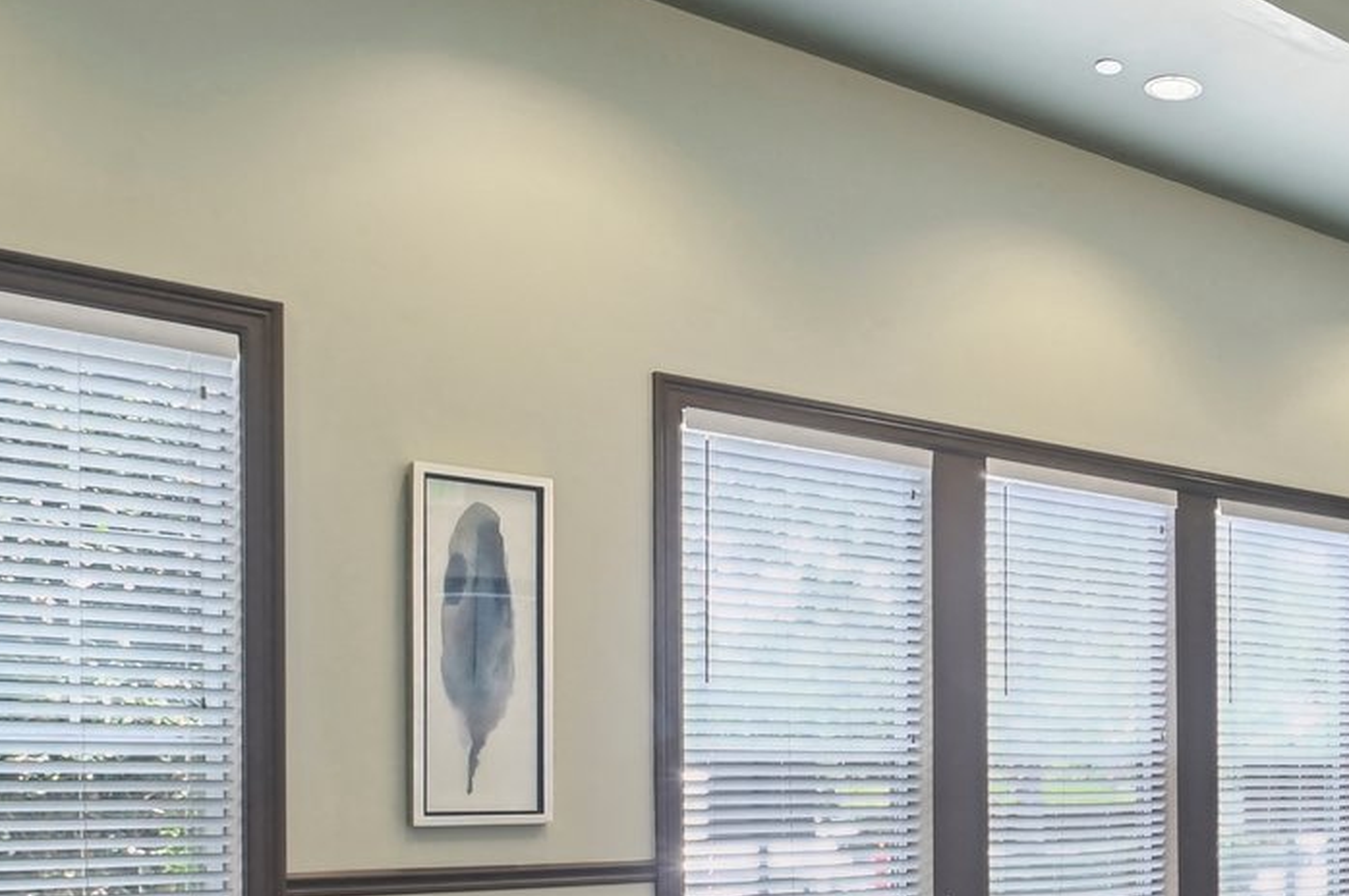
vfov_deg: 29.6
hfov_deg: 40.0
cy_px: 736
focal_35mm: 44
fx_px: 1647
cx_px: 1299
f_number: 8
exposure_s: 1/3.33
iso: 400
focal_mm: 15
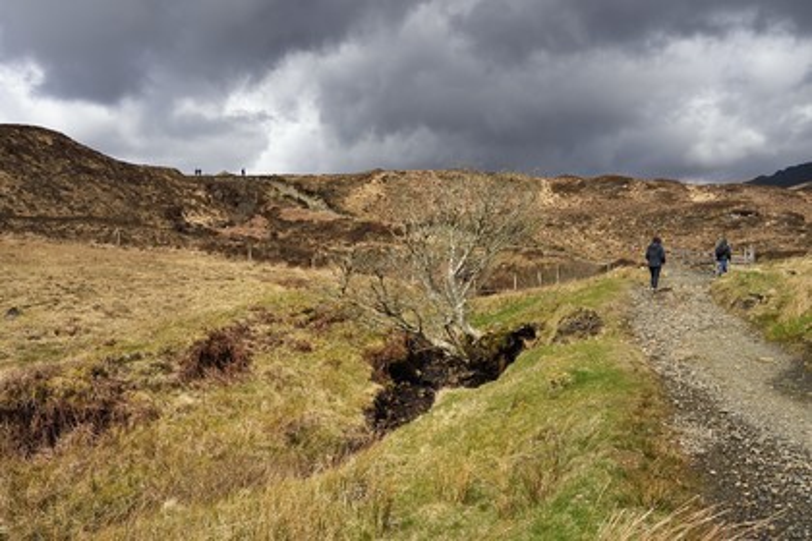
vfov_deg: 41.1
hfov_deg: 58.7
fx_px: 722
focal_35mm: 32
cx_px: 406
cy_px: 270
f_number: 16
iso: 200
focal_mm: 32
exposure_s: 1/250
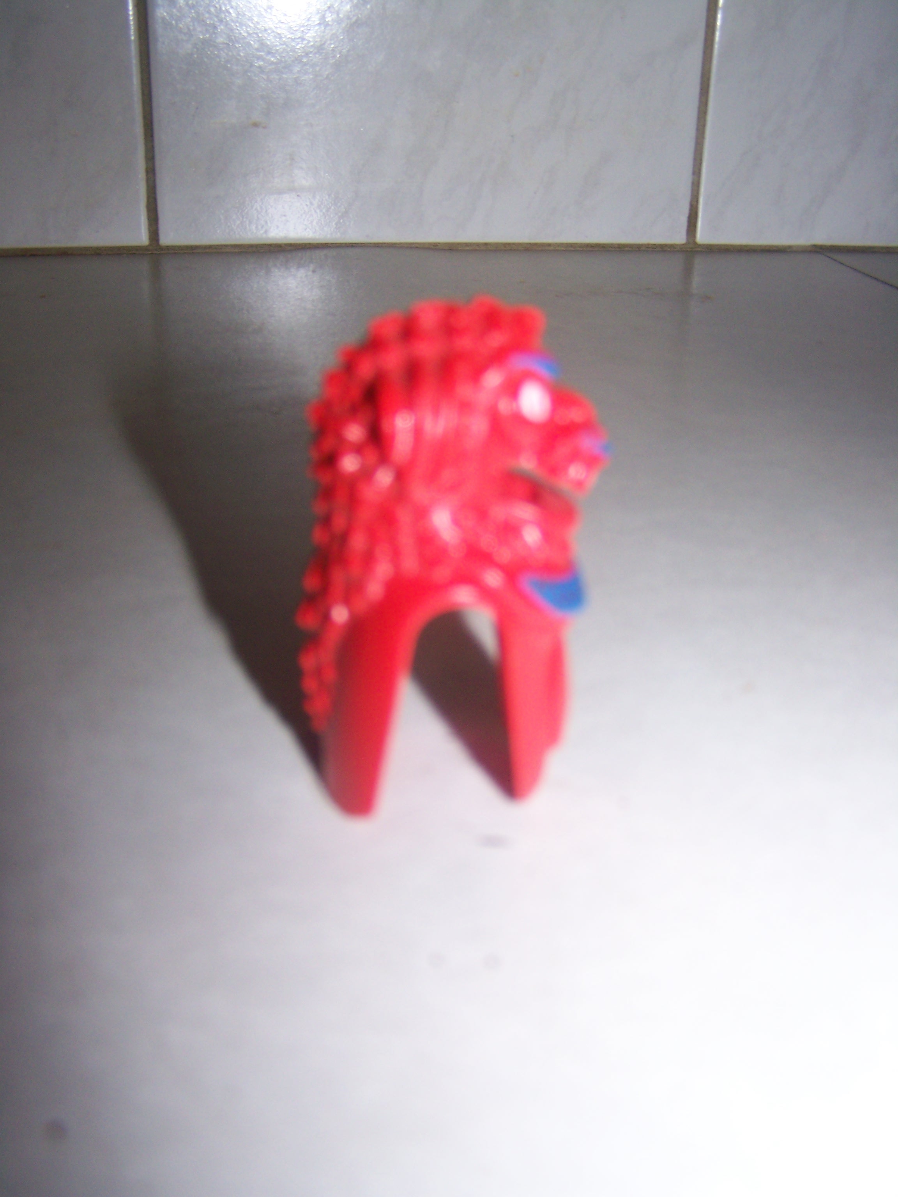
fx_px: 1314
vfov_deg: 49.0
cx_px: 449
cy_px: 598
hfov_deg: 37.7
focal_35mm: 38
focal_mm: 6.3
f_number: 2.8
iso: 80
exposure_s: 1/60
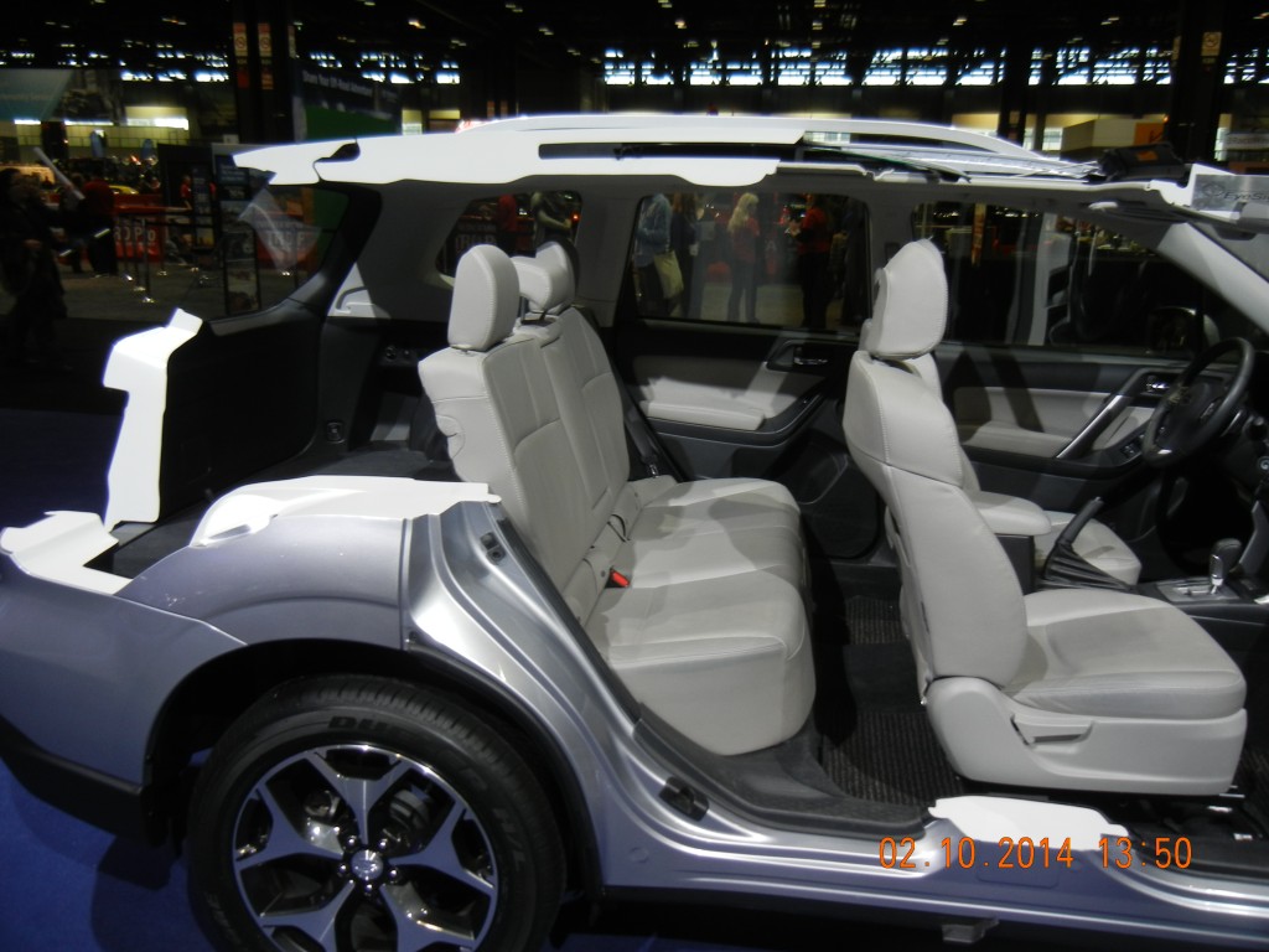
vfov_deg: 46.8
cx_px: 634
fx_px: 1100
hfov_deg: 60.0
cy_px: 476
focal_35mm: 30
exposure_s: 1/69.4
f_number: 3.5
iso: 160
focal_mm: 5.4
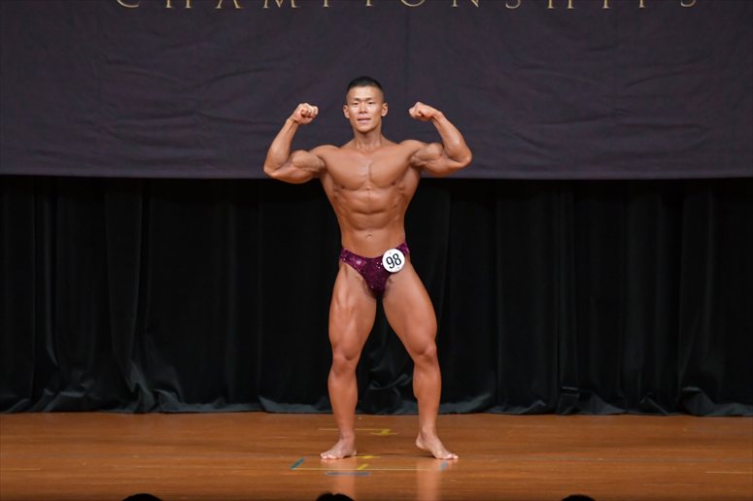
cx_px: 376
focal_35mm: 270
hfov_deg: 7.6
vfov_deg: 5.1
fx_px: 5645
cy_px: 250
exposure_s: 1/400
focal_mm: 180
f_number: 5.6
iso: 4000
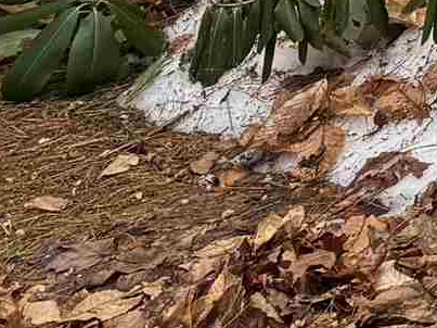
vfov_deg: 6.9
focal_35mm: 183
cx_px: 1533
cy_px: -812
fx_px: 2310
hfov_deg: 8.2
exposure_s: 1/539
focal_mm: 6.76
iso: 80
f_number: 1.78
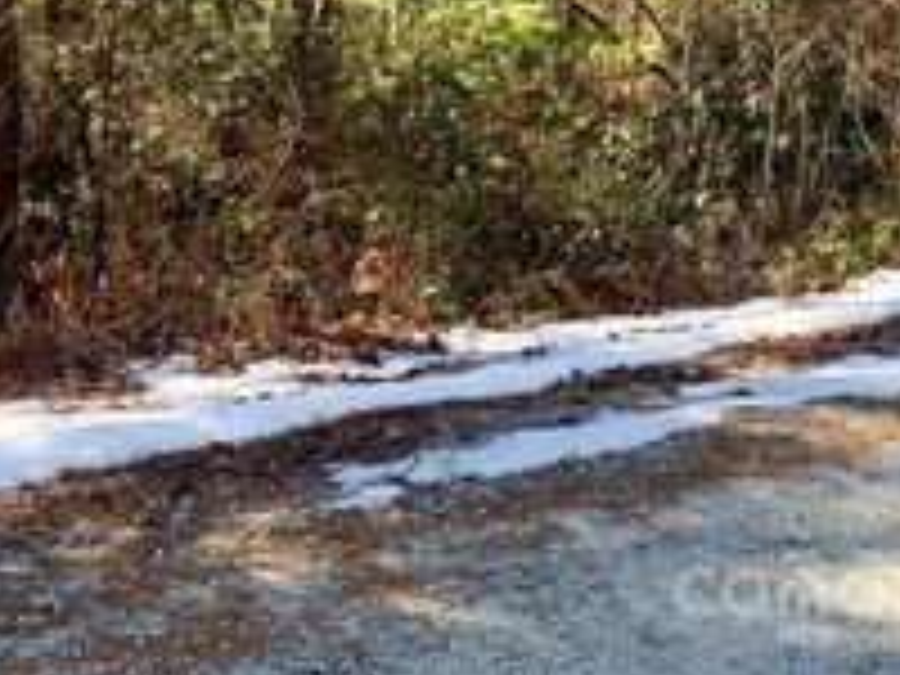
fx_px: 1690
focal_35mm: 65
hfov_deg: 29.1
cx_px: 171
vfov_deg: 20.9
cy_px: -155
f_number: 1.8
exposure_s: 1/236
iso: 25
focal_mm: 4.25
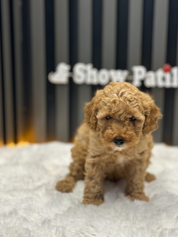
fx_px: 473
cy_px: 123
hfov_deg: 21.2
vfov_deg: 28.2
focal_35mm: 69
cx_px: 120
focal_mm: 6.86
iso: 80
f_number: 1.78
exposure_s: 1/163
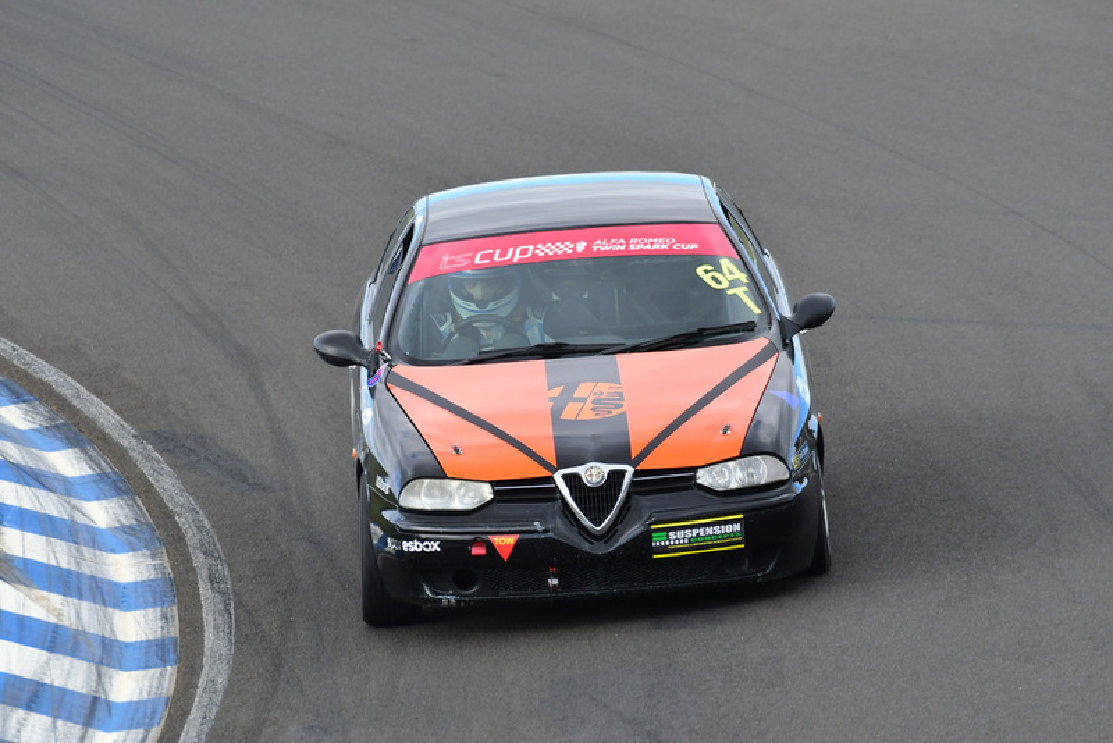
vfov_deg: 2.2
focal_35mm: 630
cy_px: 372
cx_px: 556
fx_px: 19483
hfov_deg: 3.3
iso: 640
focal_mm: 420
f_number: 7.1
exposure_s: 1/640
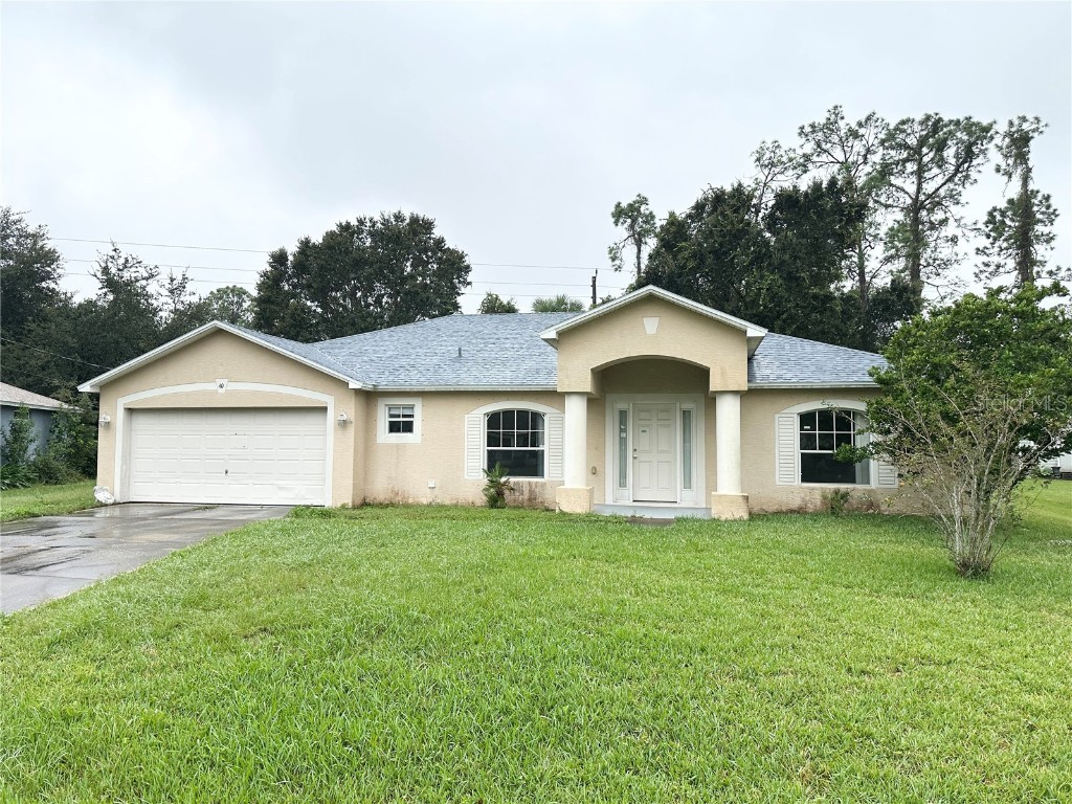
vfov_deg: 56.8
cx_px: 536
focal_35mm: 24
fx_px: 743
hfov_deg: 71.6
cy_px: 402
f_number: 1.78
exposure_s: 1/2353
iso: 80
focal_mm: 6.86
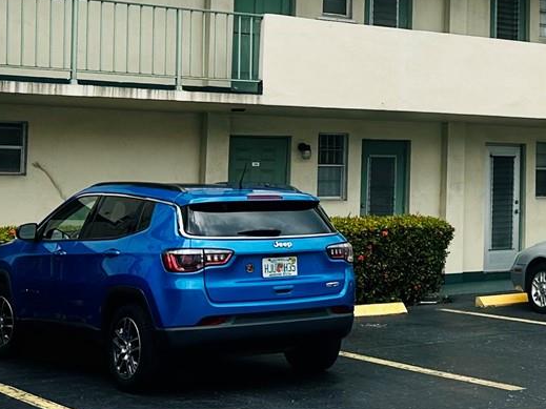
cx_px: 656
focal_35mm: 74
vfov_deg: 18.9
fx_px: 1167
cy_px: -73
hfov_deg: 24.0
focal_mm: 6.86
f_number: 1.78
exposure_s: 1/6211
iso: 80
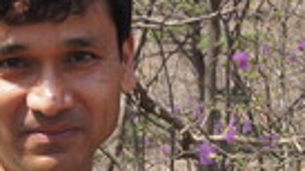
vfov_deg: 7.3
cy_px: 181
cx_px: 200
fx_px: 1334
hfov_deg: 13.0
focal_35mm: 165
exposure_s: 1/125
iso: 100
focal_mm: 24
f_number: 7.1
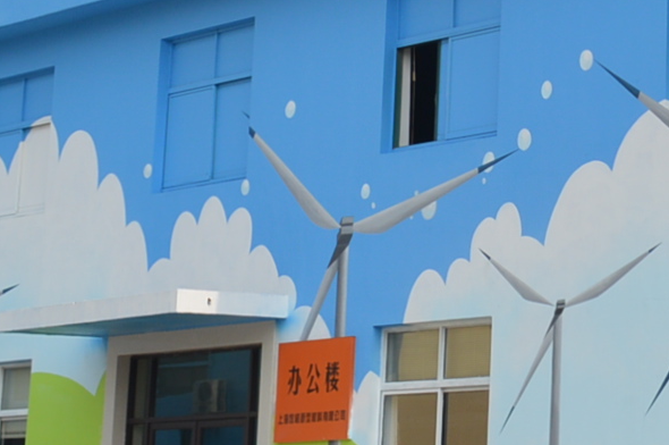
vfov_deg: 8.7
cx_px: 683
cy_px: -307
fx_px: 2840
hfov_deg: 13.2
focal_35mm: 153
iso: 100
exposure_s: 1/250
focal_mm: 20
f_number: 8
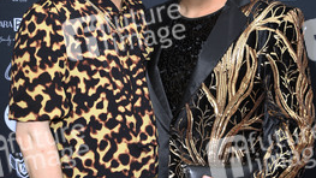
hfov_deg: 23.9
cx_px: 159
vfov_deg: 13.6
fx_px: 746
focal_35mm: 89
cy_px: 93
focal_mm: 56
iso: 500
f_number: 5.6
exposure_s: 1/200
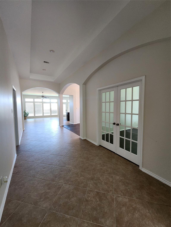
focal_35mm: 13
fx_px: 86
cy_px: 114
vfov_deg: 106.2
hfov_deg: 89.9
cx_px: 86
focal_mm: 2.2
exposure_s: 1/60
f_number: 2.2
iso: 320
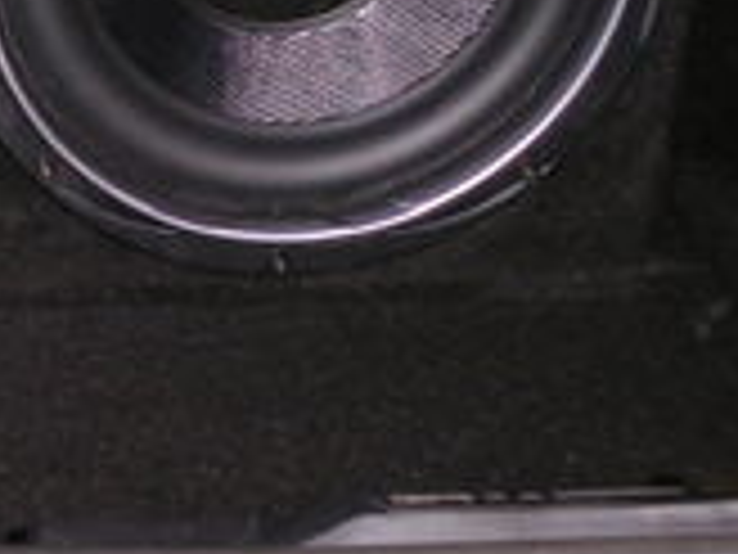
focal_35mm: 148
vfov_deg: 10.0
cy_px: 180
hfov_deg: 12.9
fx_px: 3155
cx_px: -189
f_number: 2.8
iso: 200
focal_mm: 7.8
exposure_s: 1/45
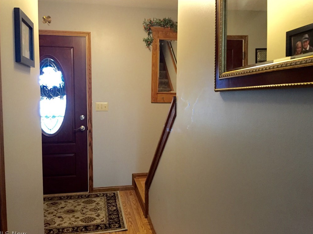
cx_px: 156
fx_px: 271
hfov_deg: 60.0
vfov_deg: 46.8
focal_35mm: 30
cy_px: 118
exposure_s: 1/33
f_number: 2.2
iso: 250
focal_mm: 4.15
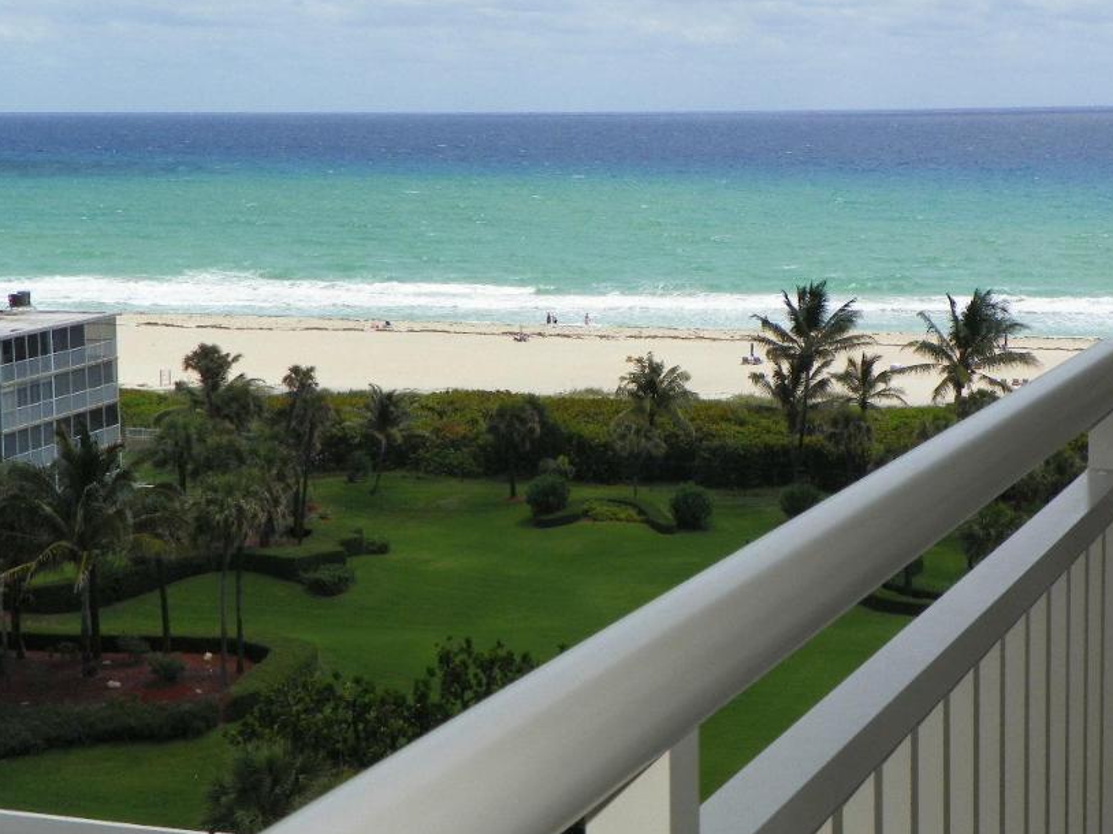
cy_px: 387
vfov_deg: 20.2
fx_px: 2346
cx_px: 649
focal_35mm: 73
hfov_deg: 26.6
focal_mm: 10.3
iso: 64
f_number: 5.6
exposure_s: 1/500
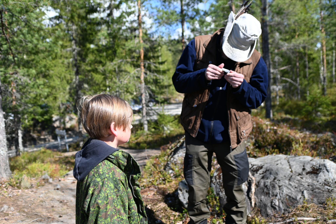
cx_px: 168
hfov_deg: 55.1
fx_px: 322
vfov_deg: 38.4
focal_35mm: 34
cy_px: 112
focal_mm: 23
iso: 100
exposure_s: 1/1000
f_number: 2.8
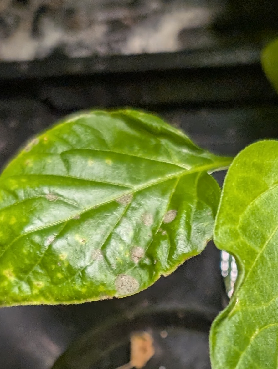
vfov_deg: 22.4
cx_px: 171
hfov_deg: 17.8
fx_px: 887
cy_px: 395
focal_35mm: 83
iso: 19
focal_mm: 6.9
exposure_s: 1/179
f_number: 1.68
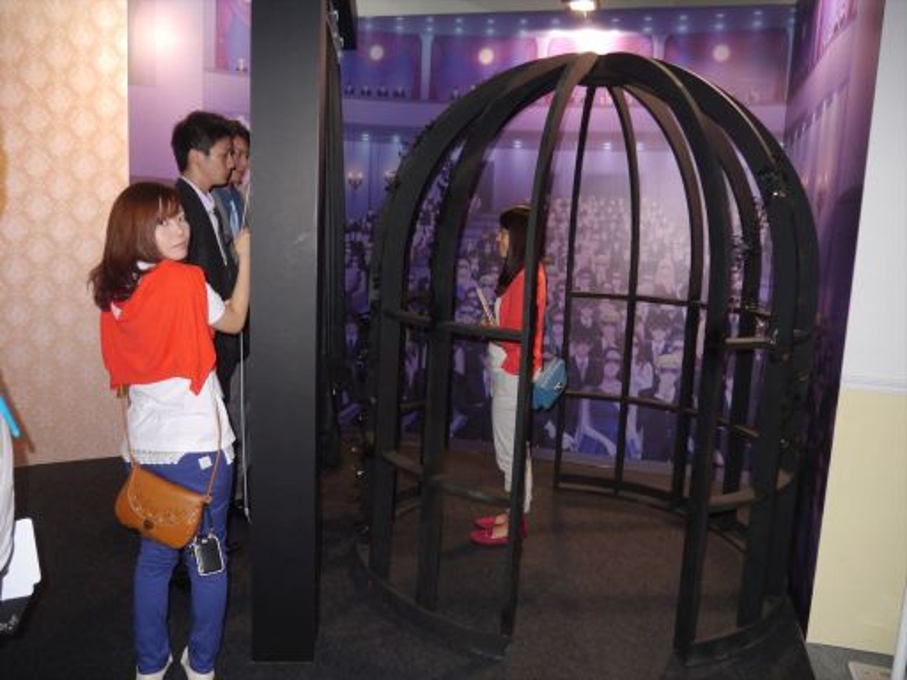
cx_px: 454
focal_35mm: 28
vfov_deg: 49.7
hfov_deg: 63.4
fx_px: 734
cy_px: 340
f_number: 3.5
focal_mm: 14
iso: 800
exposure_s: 1/125
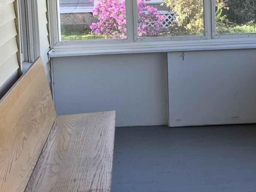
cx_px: 184
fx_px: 599
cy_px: 15
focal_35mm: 81
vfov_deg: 17.9
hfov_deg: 23.9
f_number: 1.8
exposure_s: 1/714
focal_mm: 5.4
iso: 80
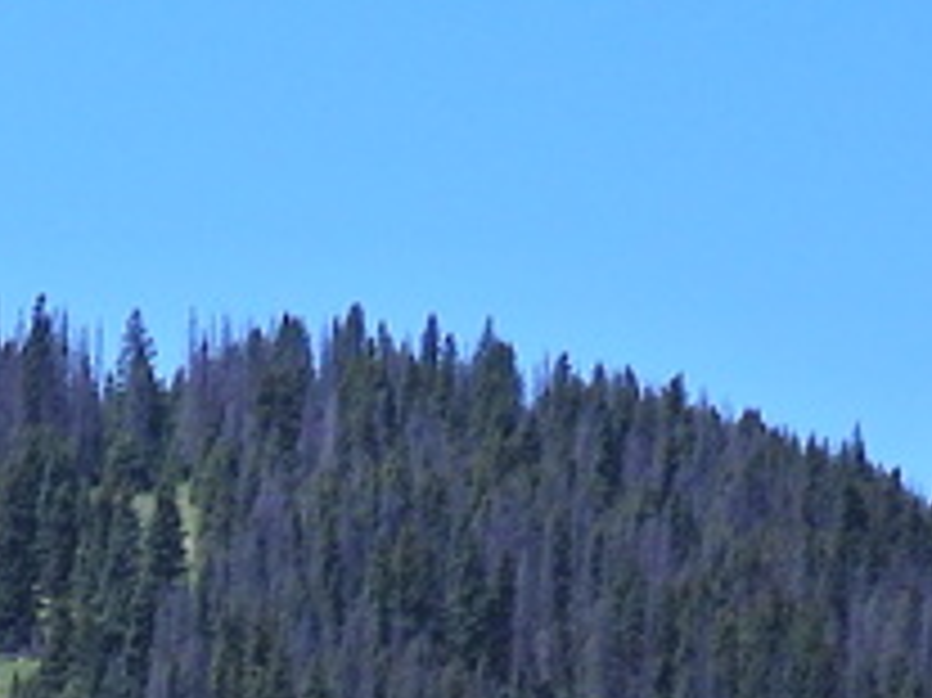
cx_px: -1932
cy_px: 2094
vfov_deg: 3.0
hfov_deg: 3.9
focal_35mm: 495
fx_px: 13320
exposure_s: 1/1250
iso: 100
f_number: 3.5
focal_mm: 14.3
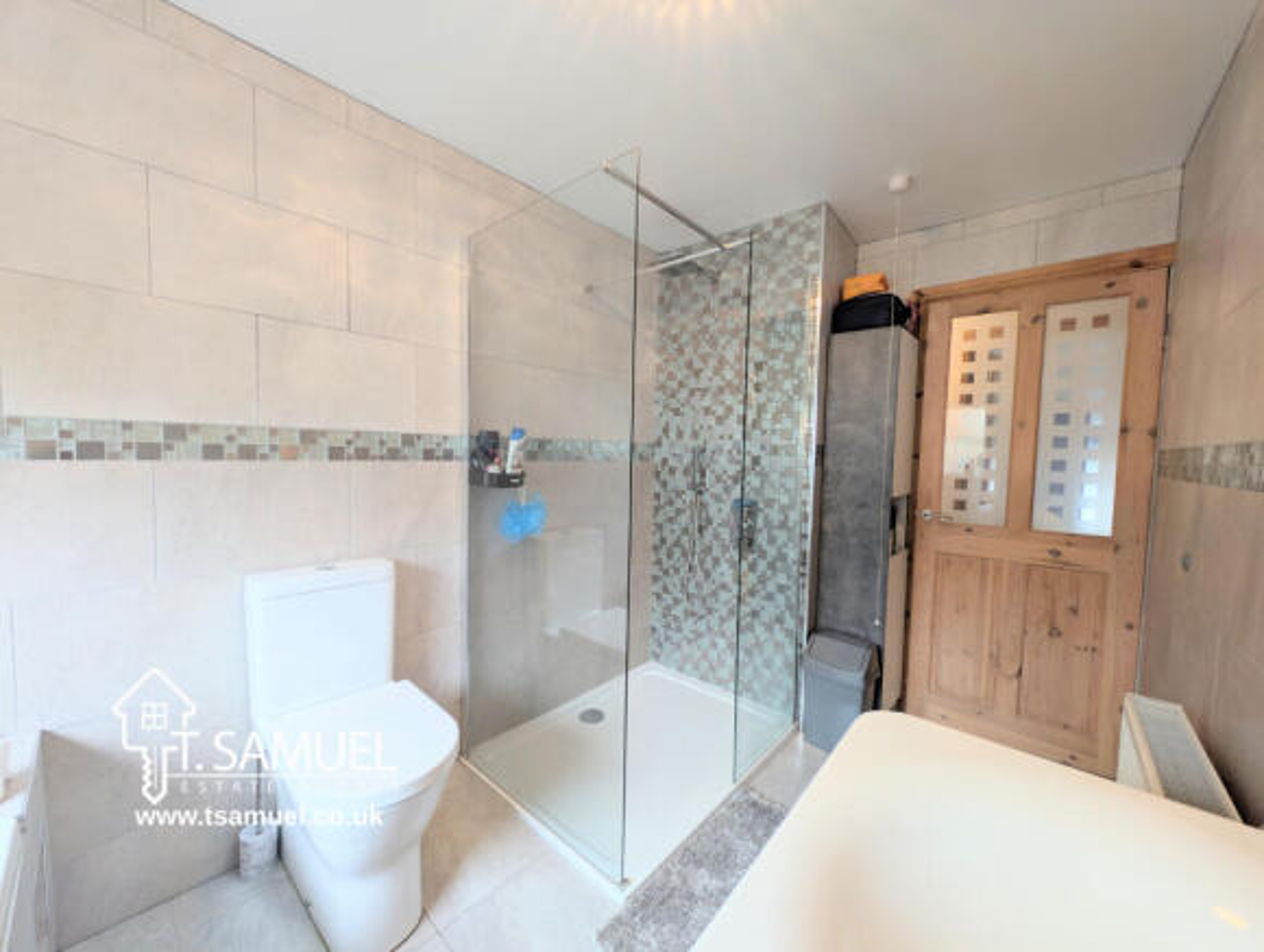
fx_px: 439
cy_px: 476
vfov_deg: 94.7
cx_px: 632
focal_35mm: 12
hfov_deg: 110.4
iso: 49
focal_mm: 2.23
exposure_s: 1/16.7
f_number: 1.95
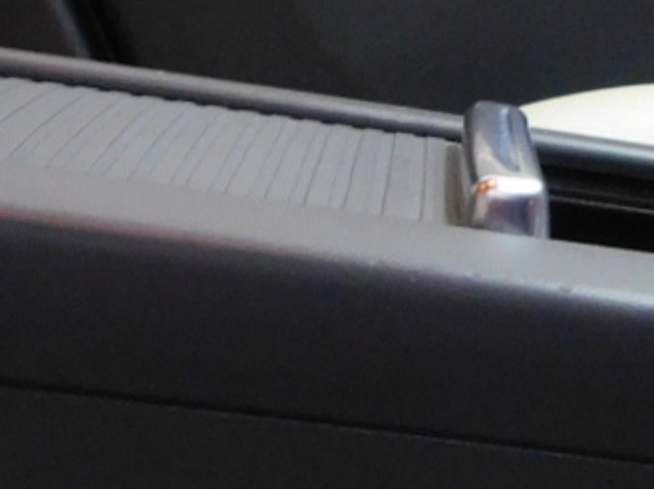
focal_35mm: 112
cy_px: 42
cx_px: 1089
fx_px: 2114
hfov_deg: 15.6
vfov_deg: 13.1
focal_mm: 4
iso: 400
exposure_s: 1/10
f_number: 3
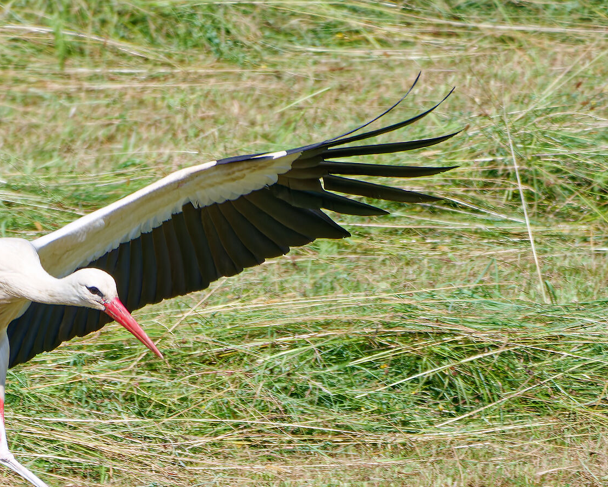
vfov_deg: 0.9
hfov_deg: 1.1
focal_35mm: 1815
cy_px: 295
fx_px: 32666
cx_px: 54
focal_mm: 600
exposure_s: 1/1000
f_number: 6.3
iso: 280
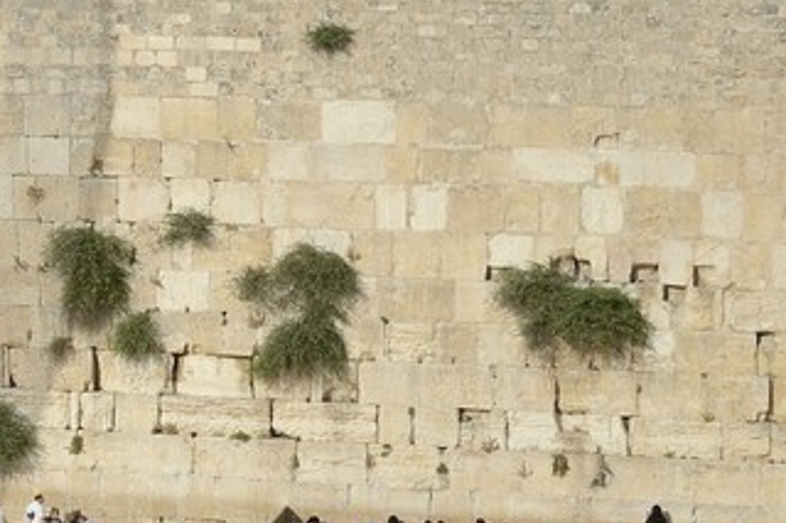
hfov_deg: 9.5
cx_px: -914
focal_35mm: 200
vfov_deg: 6.8
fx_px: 4364
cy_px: 32
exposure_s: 1/320
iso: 200
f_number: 11
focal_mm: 40
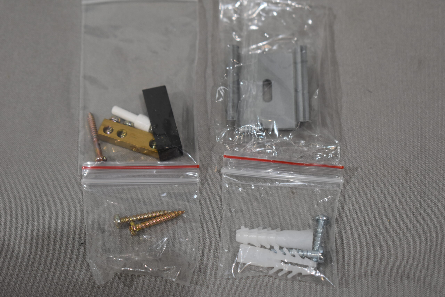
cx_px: 222
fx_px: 1020
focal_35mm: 82
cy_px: 148
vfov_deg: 16.6
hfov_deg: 24.6
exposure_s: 1/200
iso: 800
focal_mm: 55
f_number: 5.6
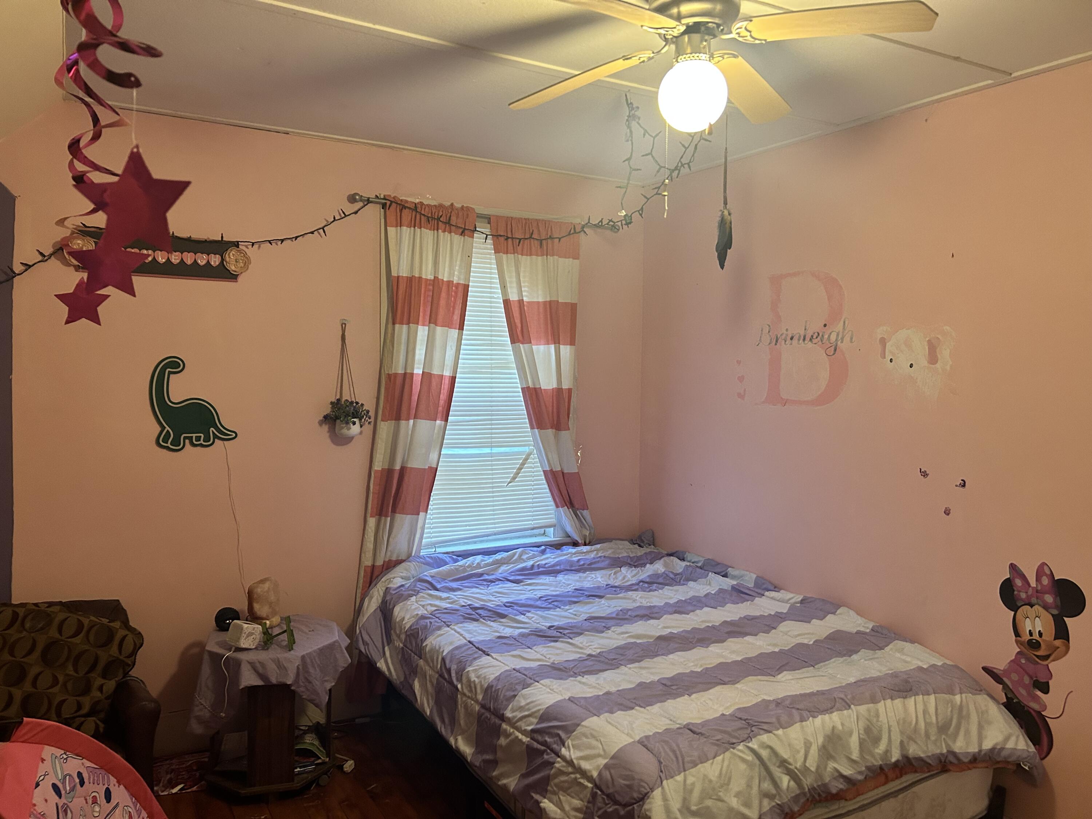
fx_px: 820
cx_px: 546
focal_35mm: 26
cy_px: 410
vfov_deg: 53.1
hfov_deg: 67.3
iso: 320
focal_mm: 5.7
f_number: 1.5
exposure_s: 1/60
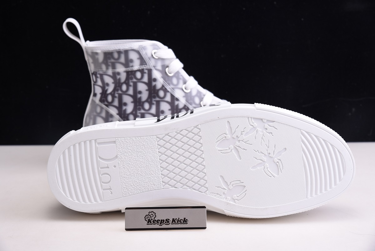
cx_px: 188
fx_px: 854
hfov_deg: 24.8
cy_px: 126
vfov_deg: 16.7
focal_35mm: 82
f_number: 11
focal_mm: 82
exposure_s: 1/125
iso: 100
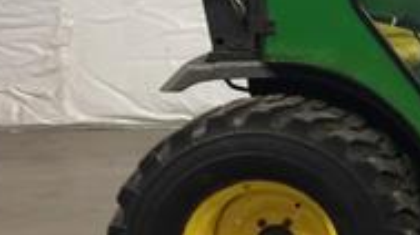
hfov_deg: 17.4
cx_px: 678
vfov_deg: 11.3
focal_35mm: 107
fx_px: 1191
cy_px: 62
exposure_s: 1/30
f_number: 2.2
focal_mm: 4.15
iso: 80
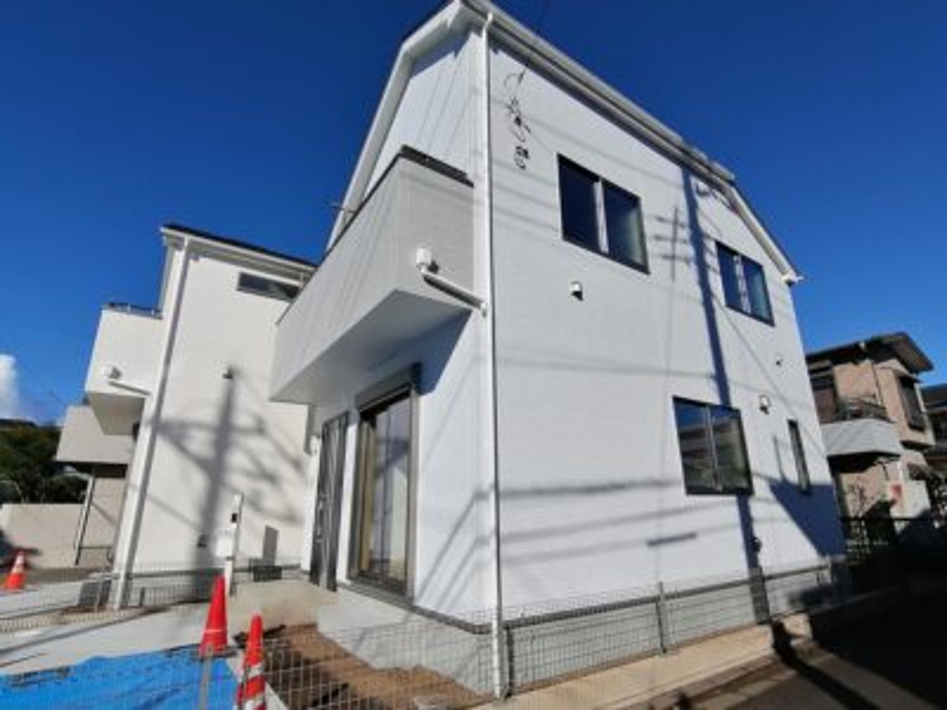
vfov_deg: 74.7
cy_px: 355
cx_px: 474
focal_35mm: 17
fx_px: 465
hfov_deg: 91.0
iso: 50
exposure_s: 1/3460
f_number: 2.4
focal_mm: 2.84
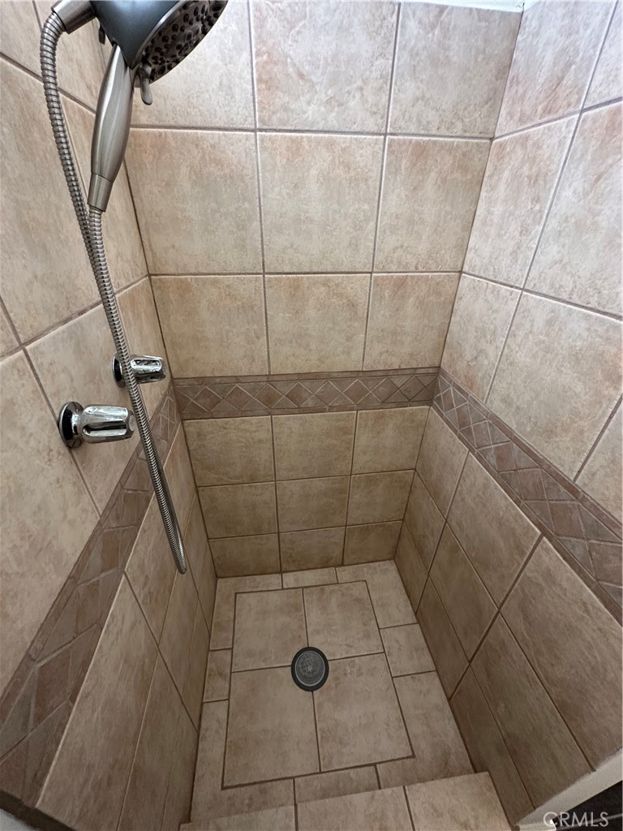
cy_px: 416
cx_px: 312
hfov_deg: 85.7
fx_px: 336
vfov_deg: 102.1
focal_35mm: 14
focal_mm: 2.22
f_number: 2.2
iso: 250
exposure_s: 1/60
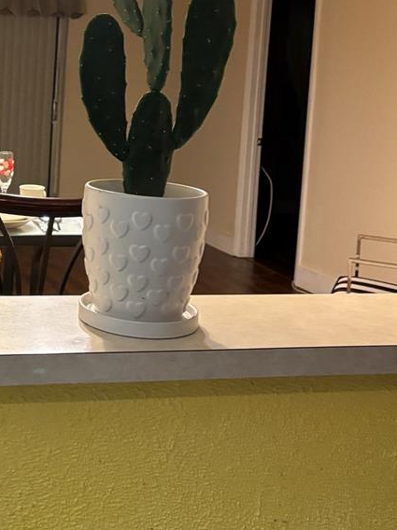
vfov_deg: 34.3
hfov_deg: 25.1
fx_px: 841
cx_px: -10
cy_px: 140
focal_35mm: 55
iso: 500
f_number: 1.6
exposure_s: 1/60
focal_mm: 5.96
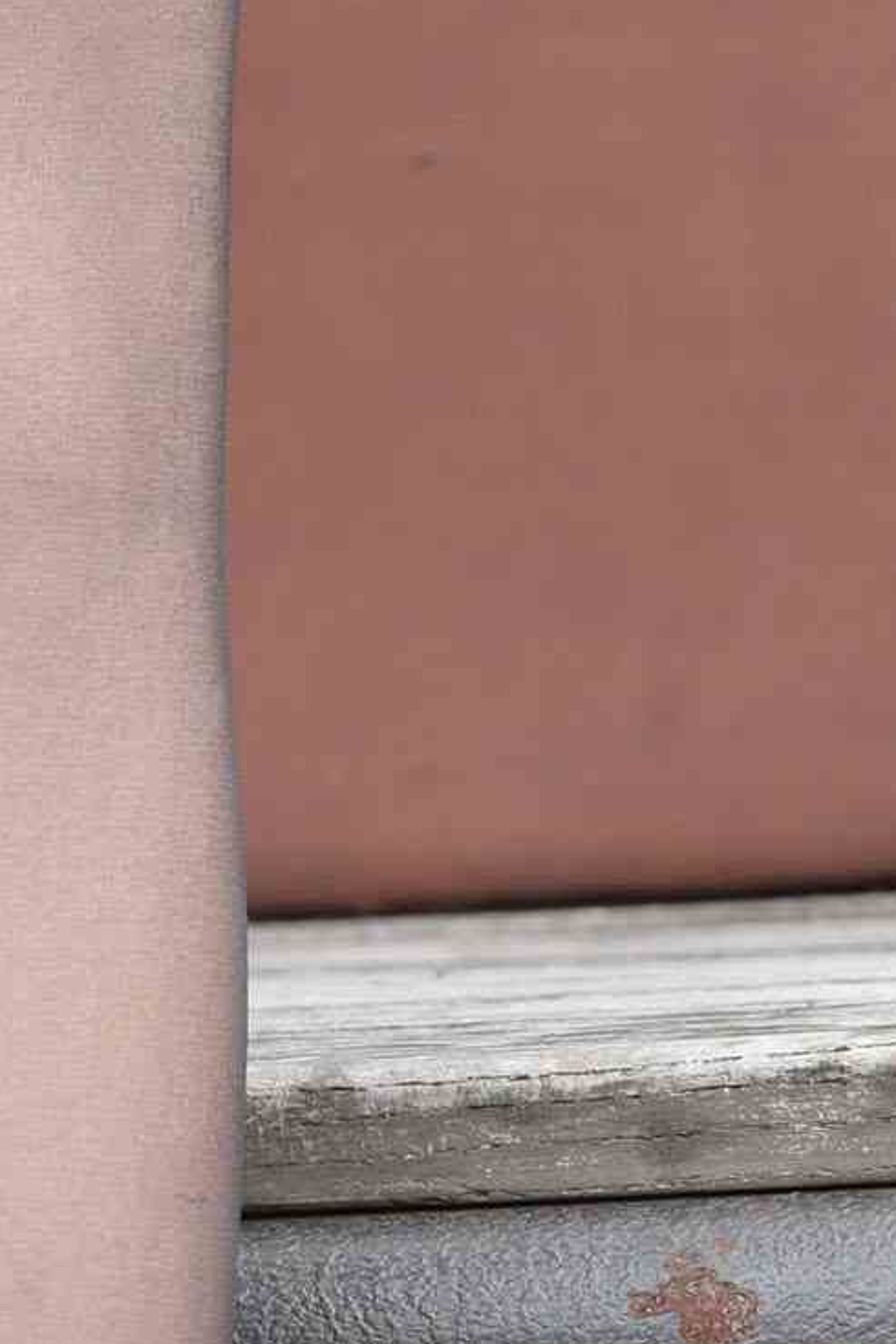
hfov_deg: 1.4
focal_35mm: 1002
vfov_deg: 2.1
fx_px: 37405
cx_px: -987
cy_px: 1216
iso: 200
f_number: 4
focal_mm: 160
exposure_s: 1/250
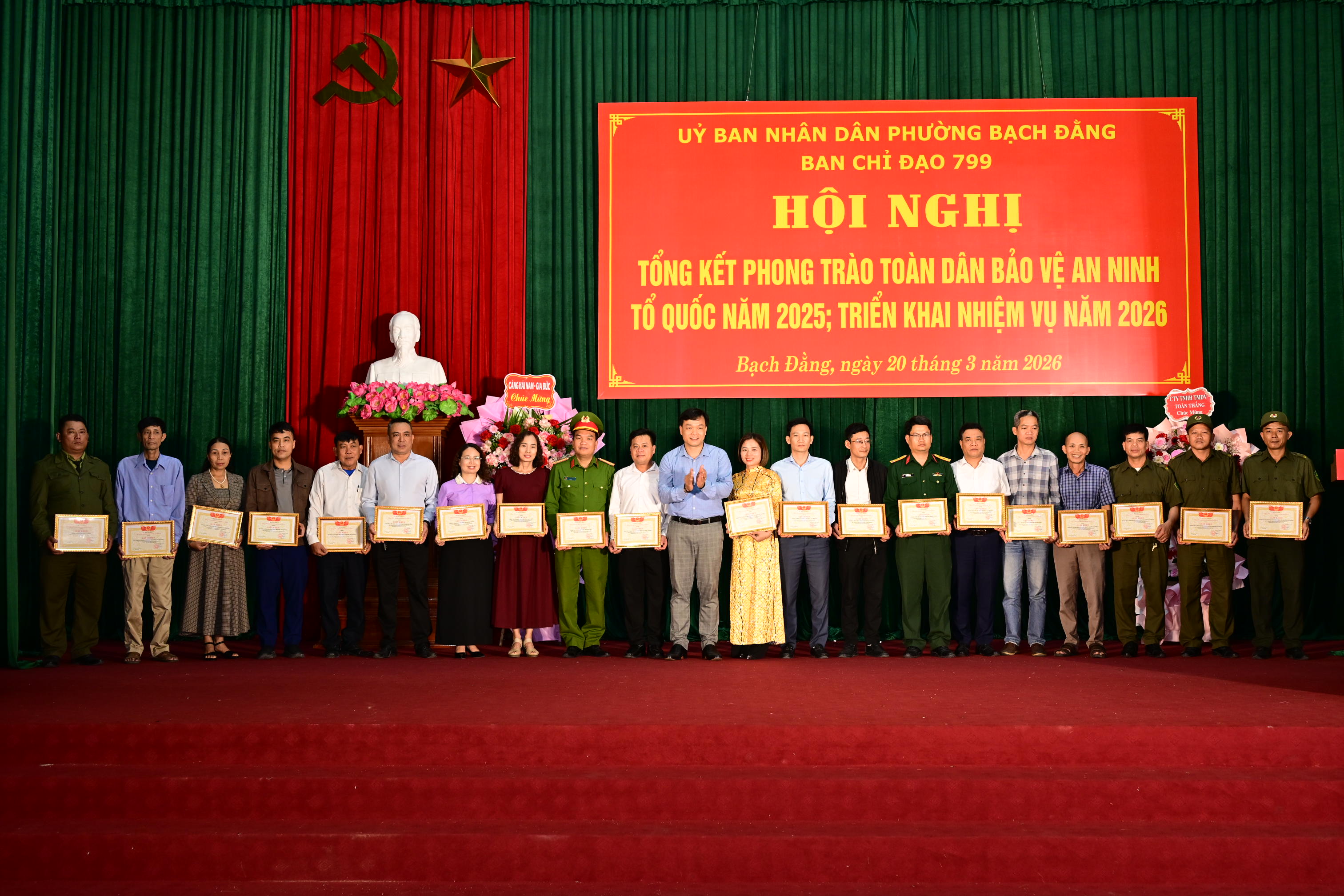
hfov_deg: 50.7
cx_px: 672
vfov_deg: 35.1
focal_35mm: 38
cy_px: 448
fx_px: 1419
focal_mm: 38
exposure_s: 1/160
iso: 1000
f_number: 4
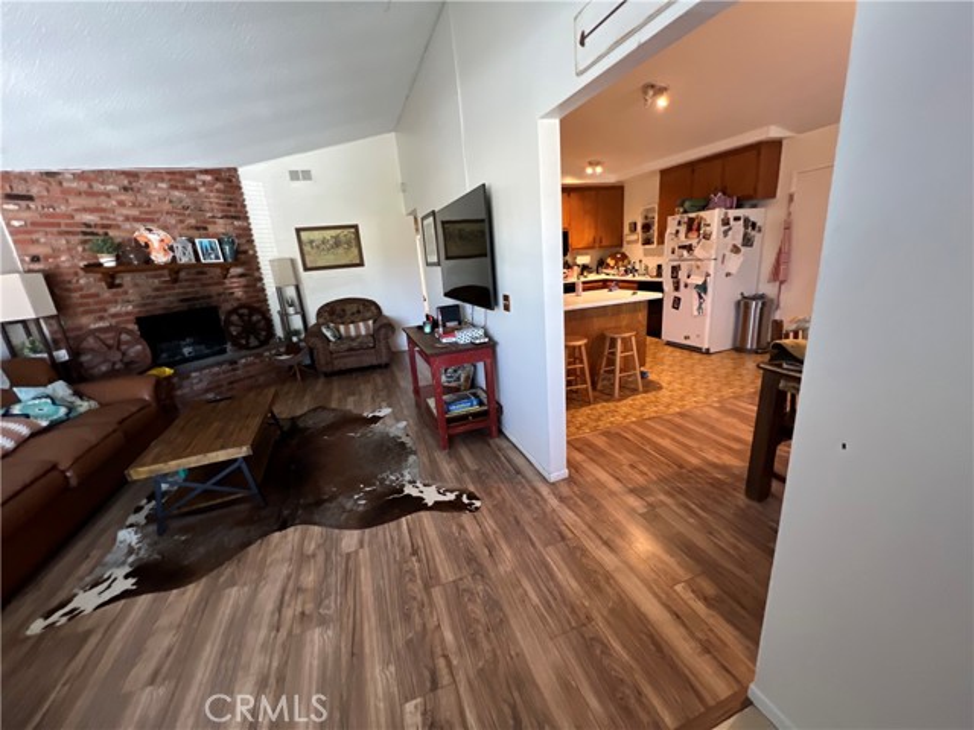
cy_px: 365
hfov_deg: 106.2
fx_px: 366
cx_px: 487
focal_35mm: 13
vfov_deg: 89.9
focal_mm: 1.57
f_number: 1.8
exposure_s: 1/60
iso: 400
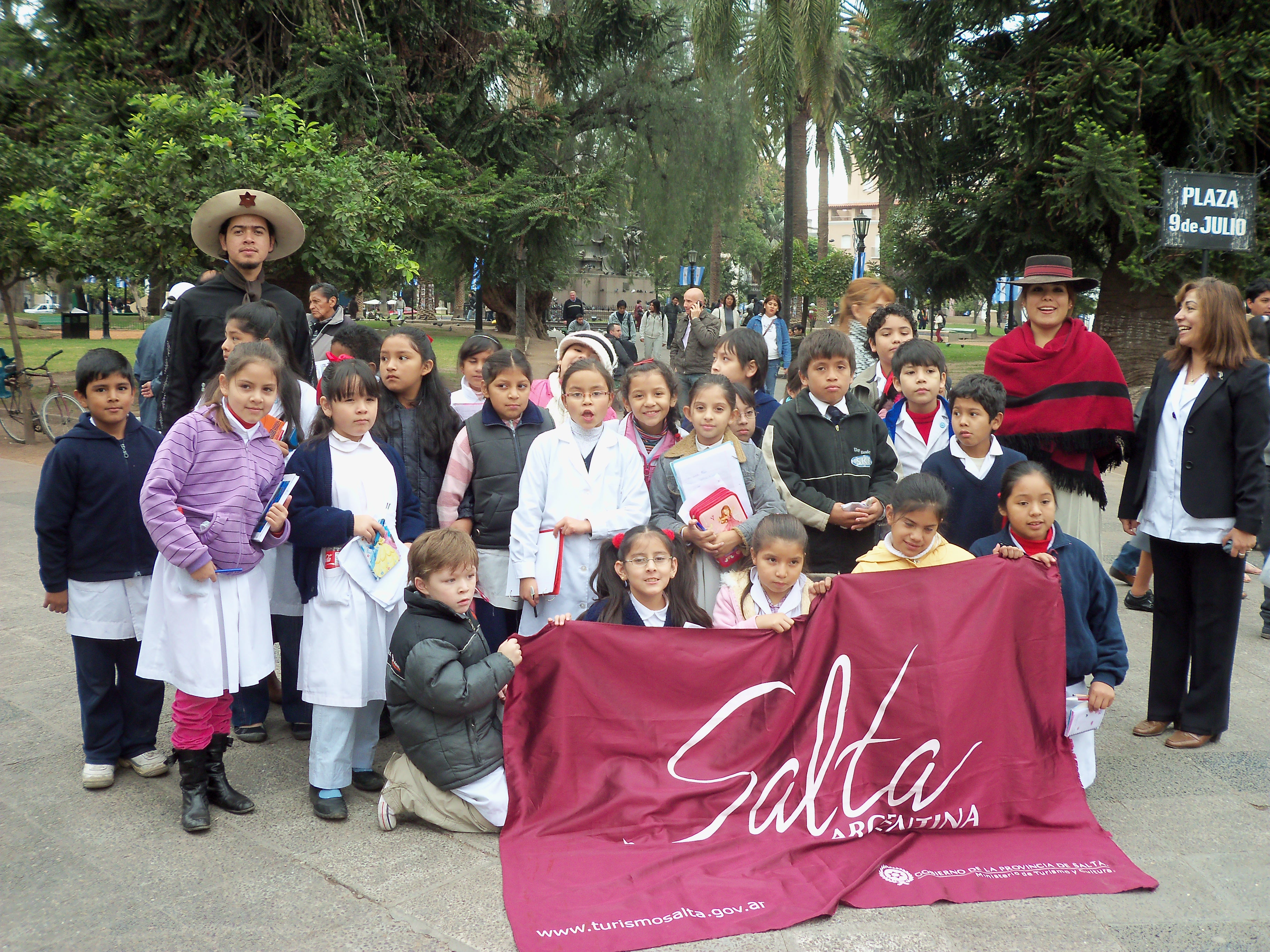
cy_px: 476
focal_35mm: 34
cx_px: 635
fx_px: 1247
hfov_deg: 54.0
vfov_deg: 41.8
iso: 80
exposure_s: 1/80
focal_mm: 5.7
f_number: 2.9
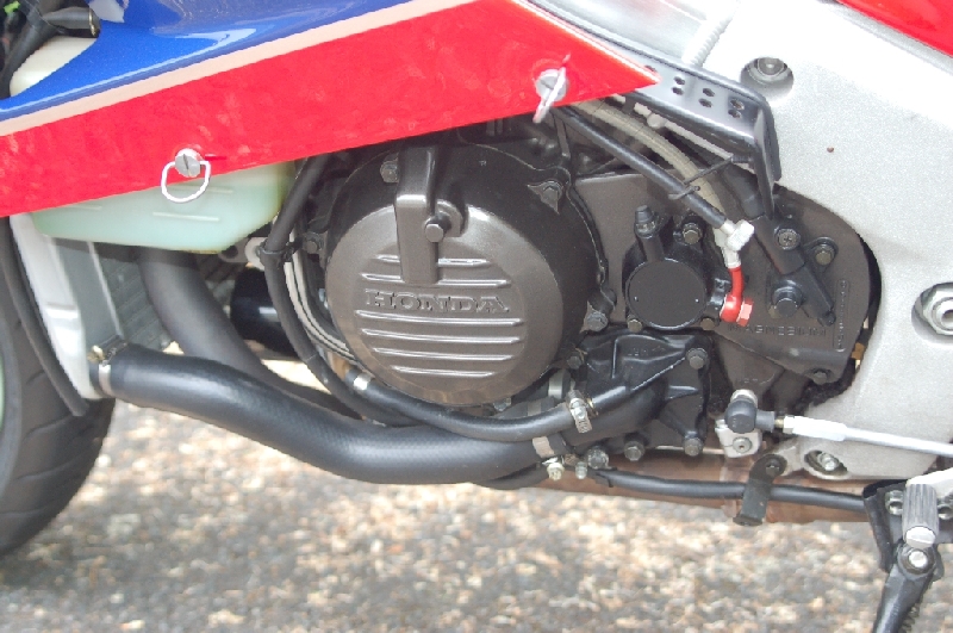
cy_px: 316
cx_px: 476
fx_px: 1507
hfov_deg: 35.1
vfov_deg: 23.7
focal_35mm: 57
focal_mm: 38
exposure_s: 1/90
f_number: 4
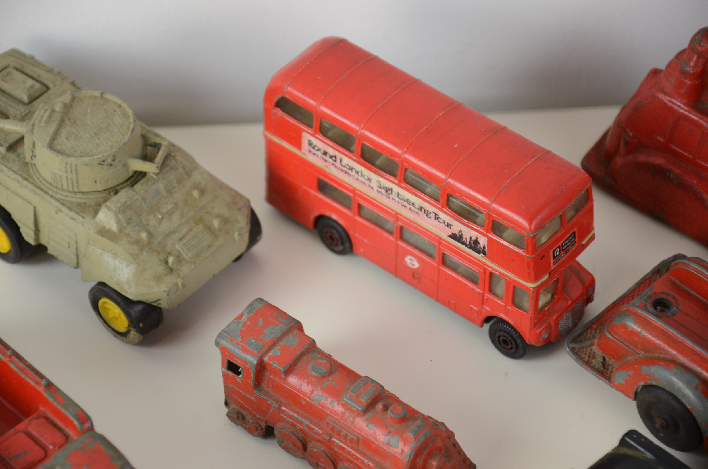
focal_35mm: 158
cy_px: 234
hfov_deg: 13.1
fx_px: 3091
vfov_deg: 8.7
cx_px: 354
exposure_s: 1/60
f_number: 5.6
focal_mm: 105
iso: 500
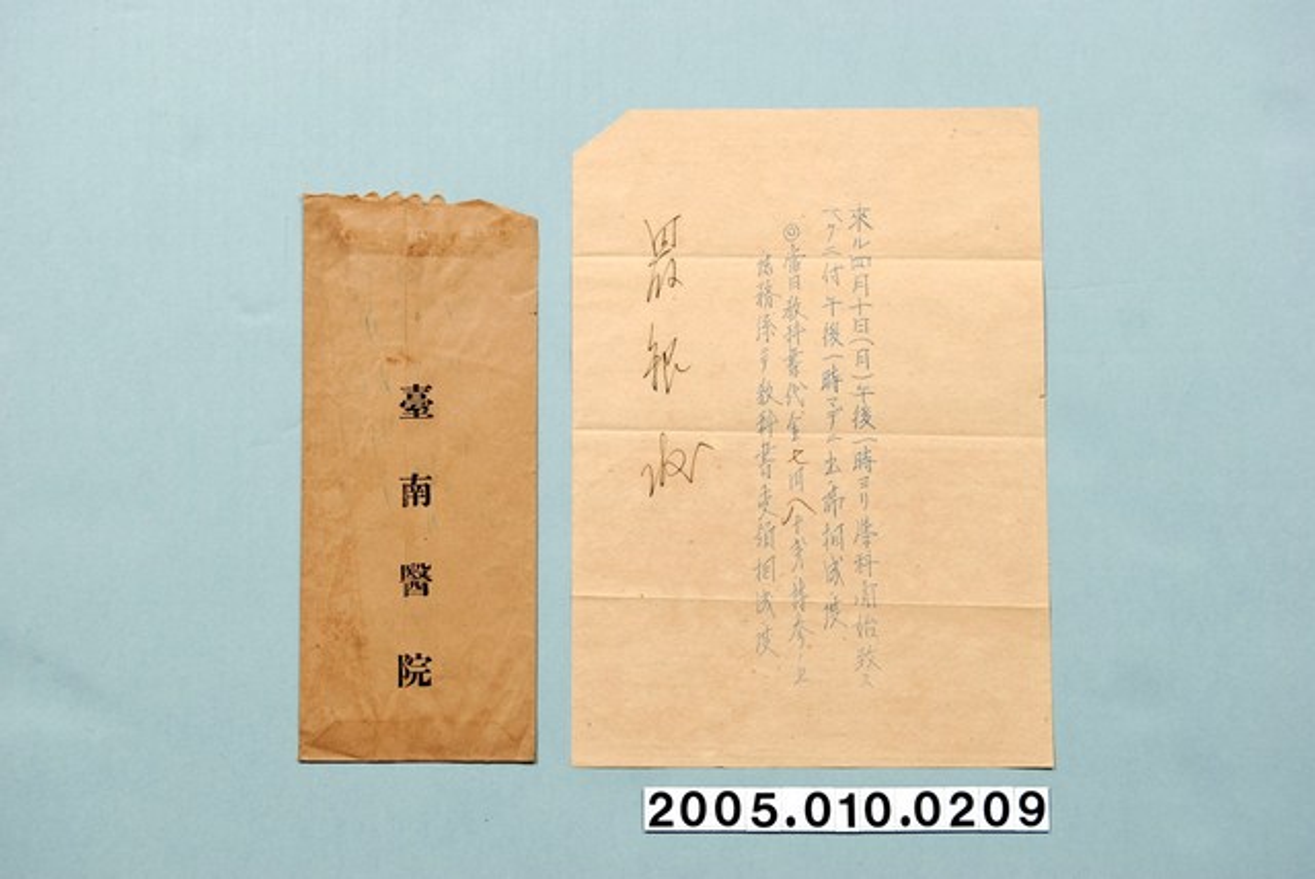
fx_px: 2632
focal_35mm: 72
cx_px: 658
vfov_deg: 19.0
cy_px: 440
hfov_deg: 28.0
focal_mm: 48
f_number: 8
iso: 100
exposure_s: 1/125
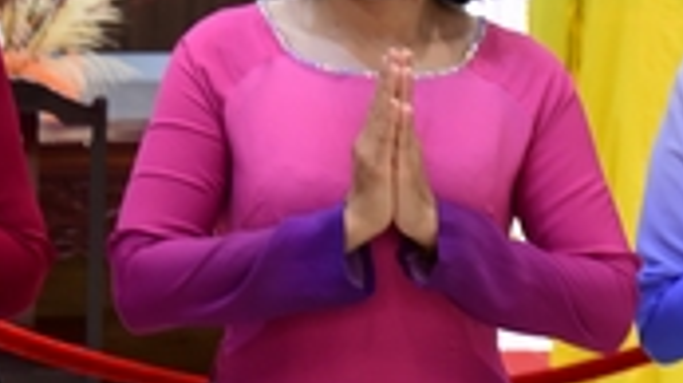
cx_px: 442
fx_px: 3131
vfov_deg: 7.0
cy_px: 111
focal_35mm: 173
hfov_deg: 12.4
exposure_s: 1/40
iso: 1000
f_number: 5
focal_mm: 44
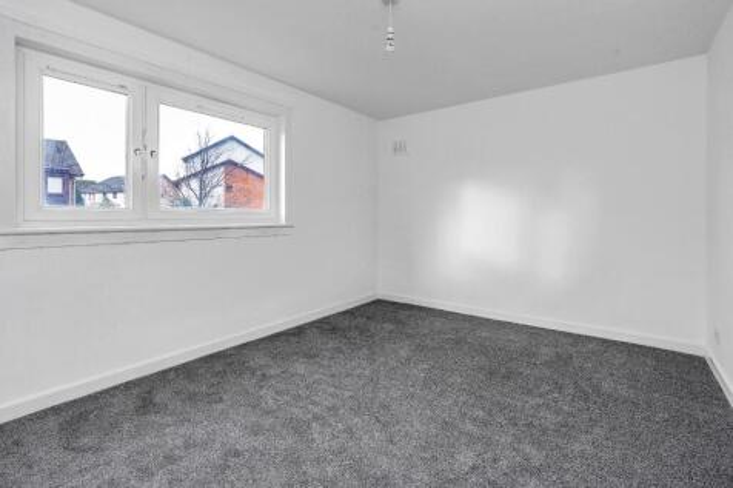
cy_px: 244
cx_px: 366
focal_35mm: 16
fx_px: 326
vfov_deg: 73.7
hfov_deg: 96.8
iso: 200
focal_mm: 16
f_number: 9
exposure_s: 1/10
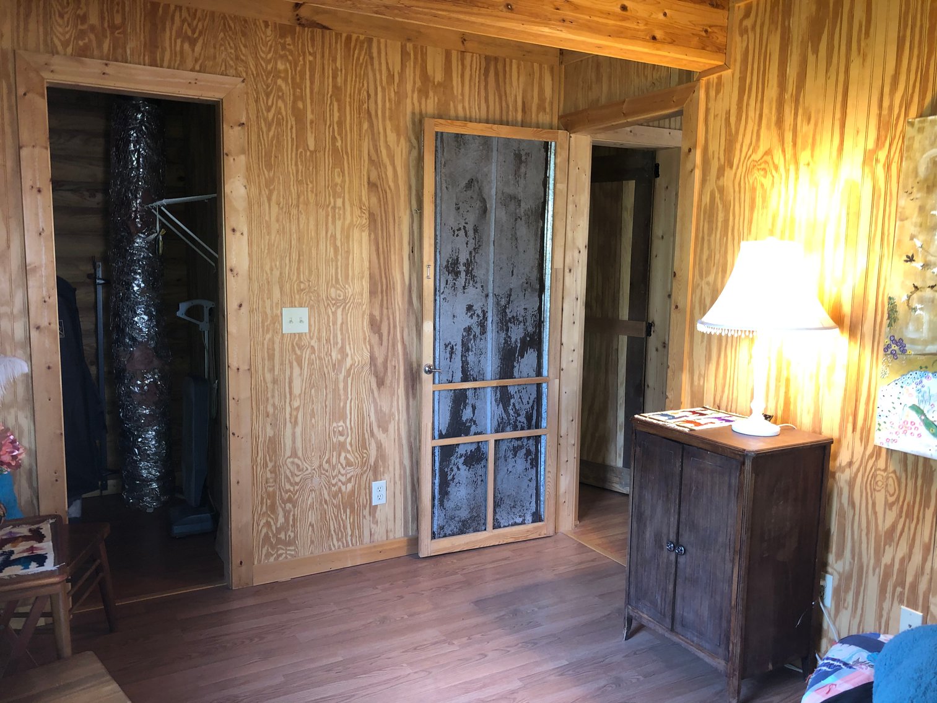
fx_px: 758
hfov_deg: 63.4
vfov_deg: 49.8
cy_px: 352
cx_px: 468
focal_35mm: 28
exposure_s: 1/12
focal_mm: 3.99
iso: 64
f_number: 1.8
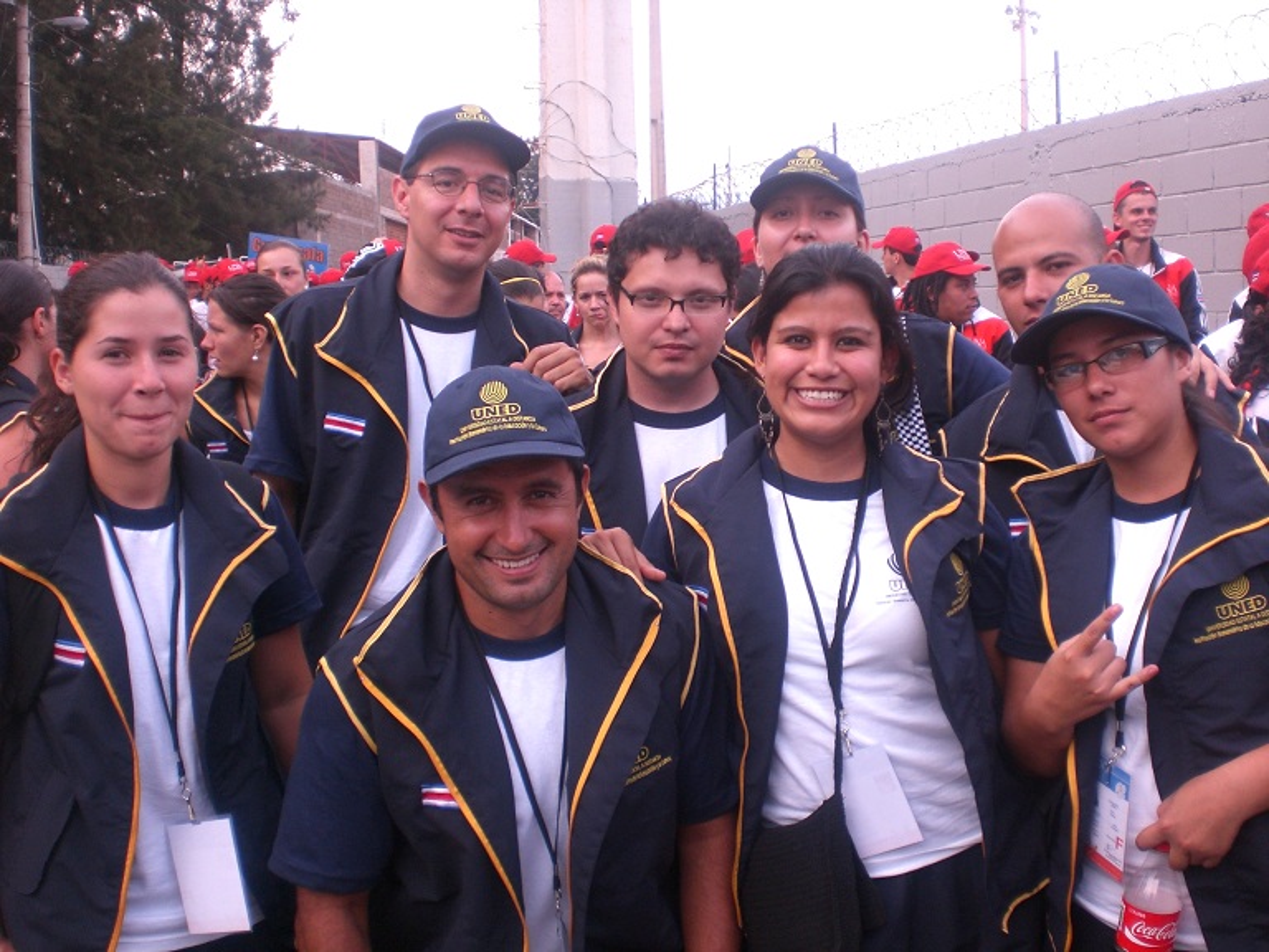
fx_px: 1393
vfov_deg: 37.7
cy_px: 476
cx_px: 634
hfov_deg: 49.0
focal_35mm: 38
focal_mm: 6.3
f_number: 3.1
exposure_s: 1/160
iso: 100
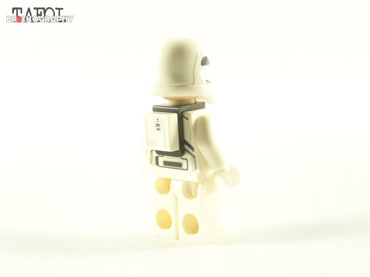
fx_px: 876
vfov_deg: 18.0
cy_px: 138
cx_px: 185
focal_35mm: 82
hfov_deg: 23.8
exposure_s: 1/60
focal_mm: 13.7
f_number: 3.2
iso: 400
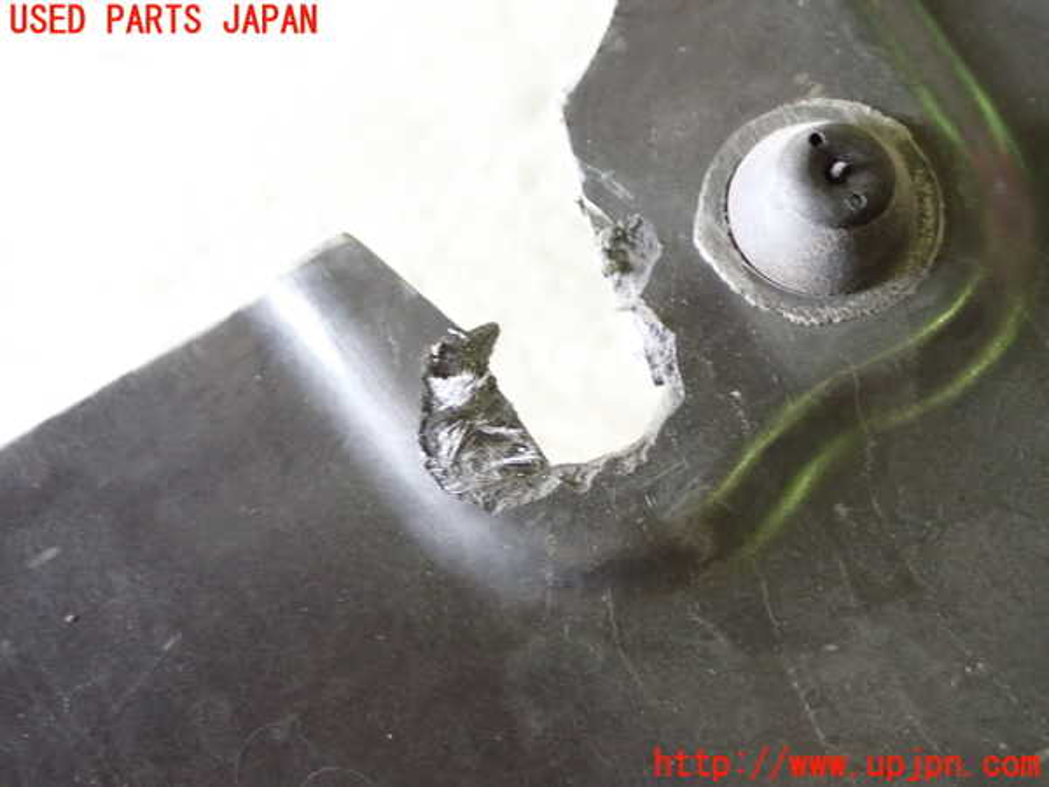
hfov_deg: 38.2
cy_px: 394
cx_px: 524
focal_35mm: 50
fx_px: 1515
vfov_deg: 29.1
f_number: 3.2
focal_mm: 9.01
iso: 800
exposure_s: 1/25
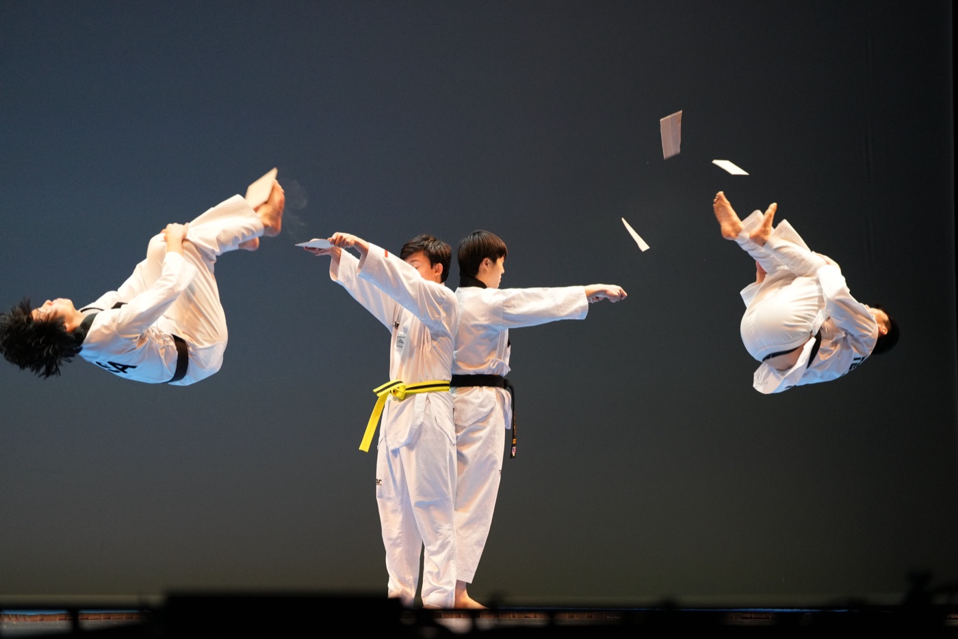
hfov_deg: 19.3
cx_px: 479
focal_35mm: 106
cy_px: 320
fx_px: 2820
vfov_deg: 12.9
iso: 2500
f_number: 2.8
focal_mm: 106
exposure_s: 1/500
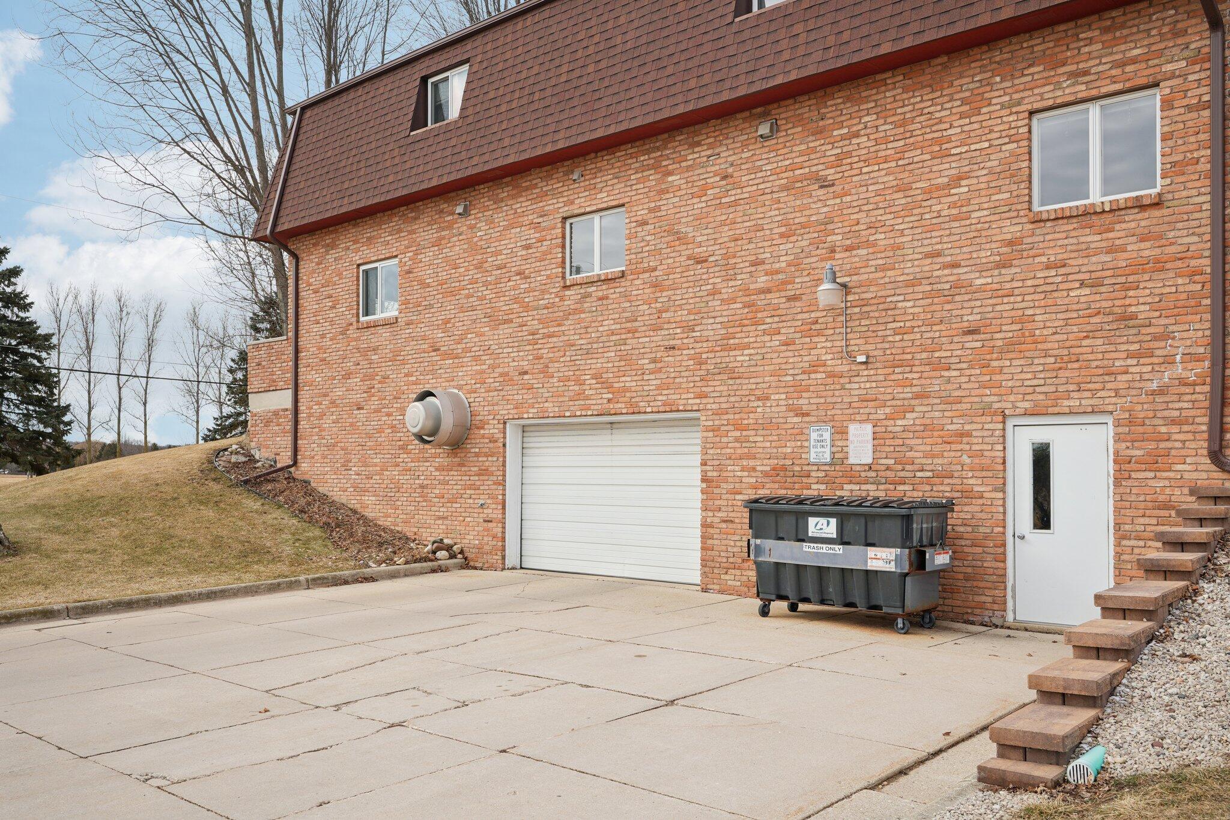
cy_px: 410
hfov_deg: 62.8
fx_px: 1008
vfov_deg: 44.3
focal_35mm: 30
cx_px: 615
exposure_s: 1/200
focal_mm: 29.5
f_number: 8
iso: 100
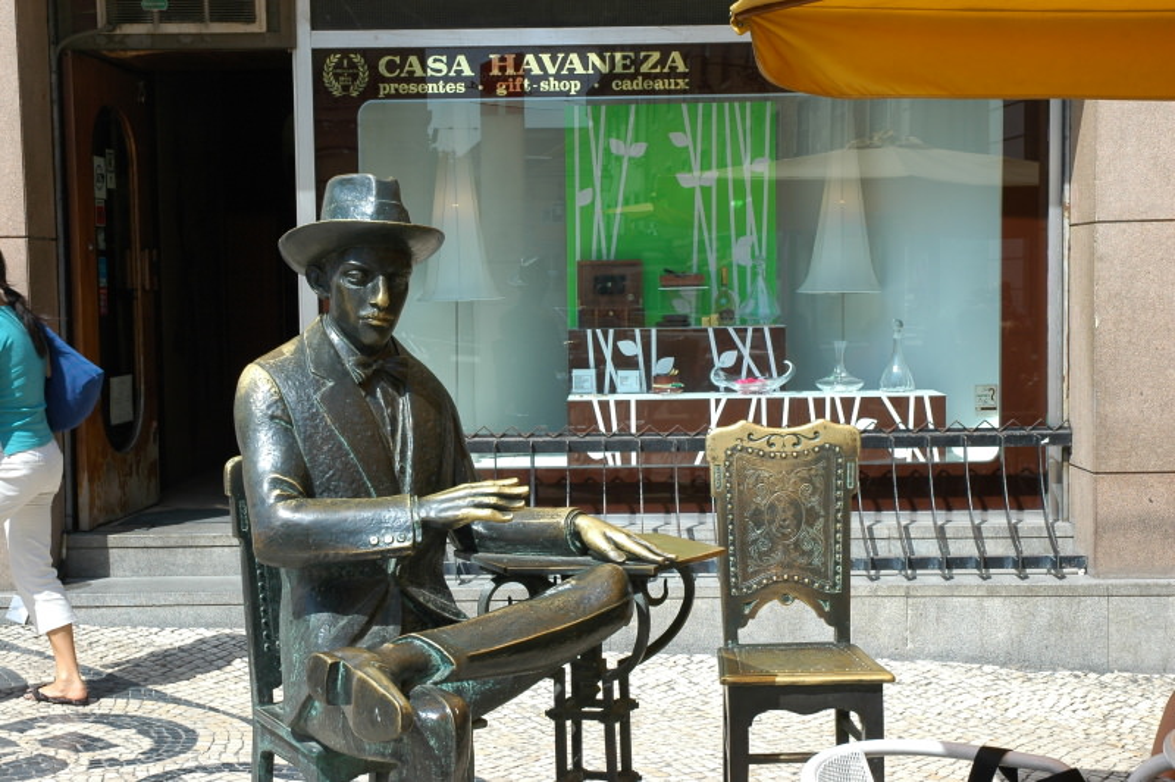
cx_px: 588
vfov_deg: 23.7
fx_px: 1859
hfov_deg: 35.1
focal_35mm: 57
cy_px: 391
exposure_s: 1/200
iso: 200
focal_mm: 38
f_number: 10
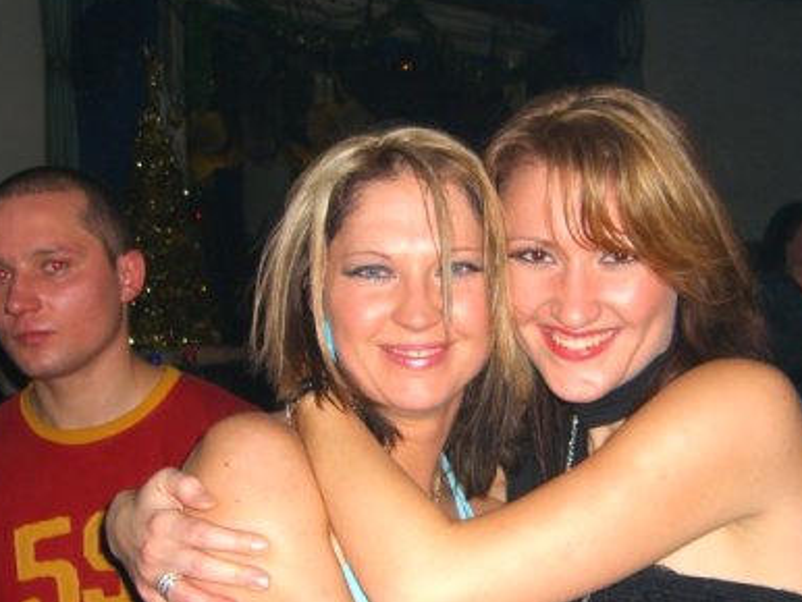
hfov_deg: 32.6
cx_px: 459
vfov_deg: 24.8
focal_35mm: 59
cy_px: 372
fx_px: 1368
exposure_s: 1/60
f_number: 2.8
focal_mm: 7.9
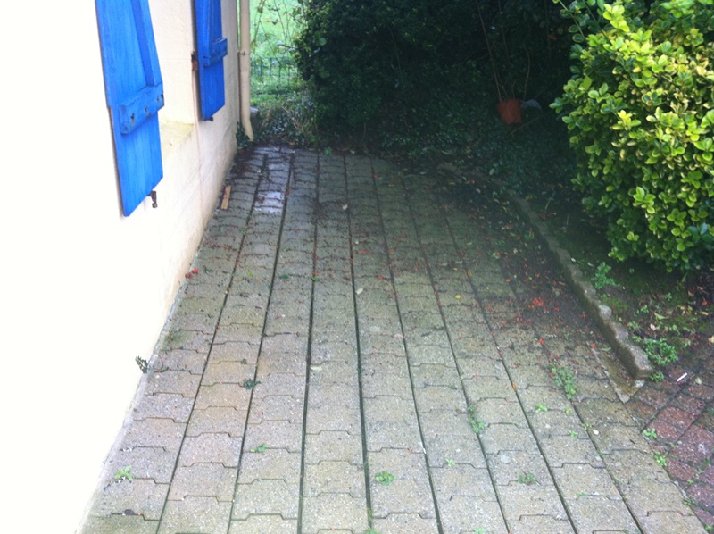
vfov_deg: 40.6
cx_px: 357
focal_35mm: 35
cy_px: 267
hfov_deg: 52.7
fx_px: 721
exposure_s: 1/15
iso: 100
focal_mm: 3.85
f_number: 2.8
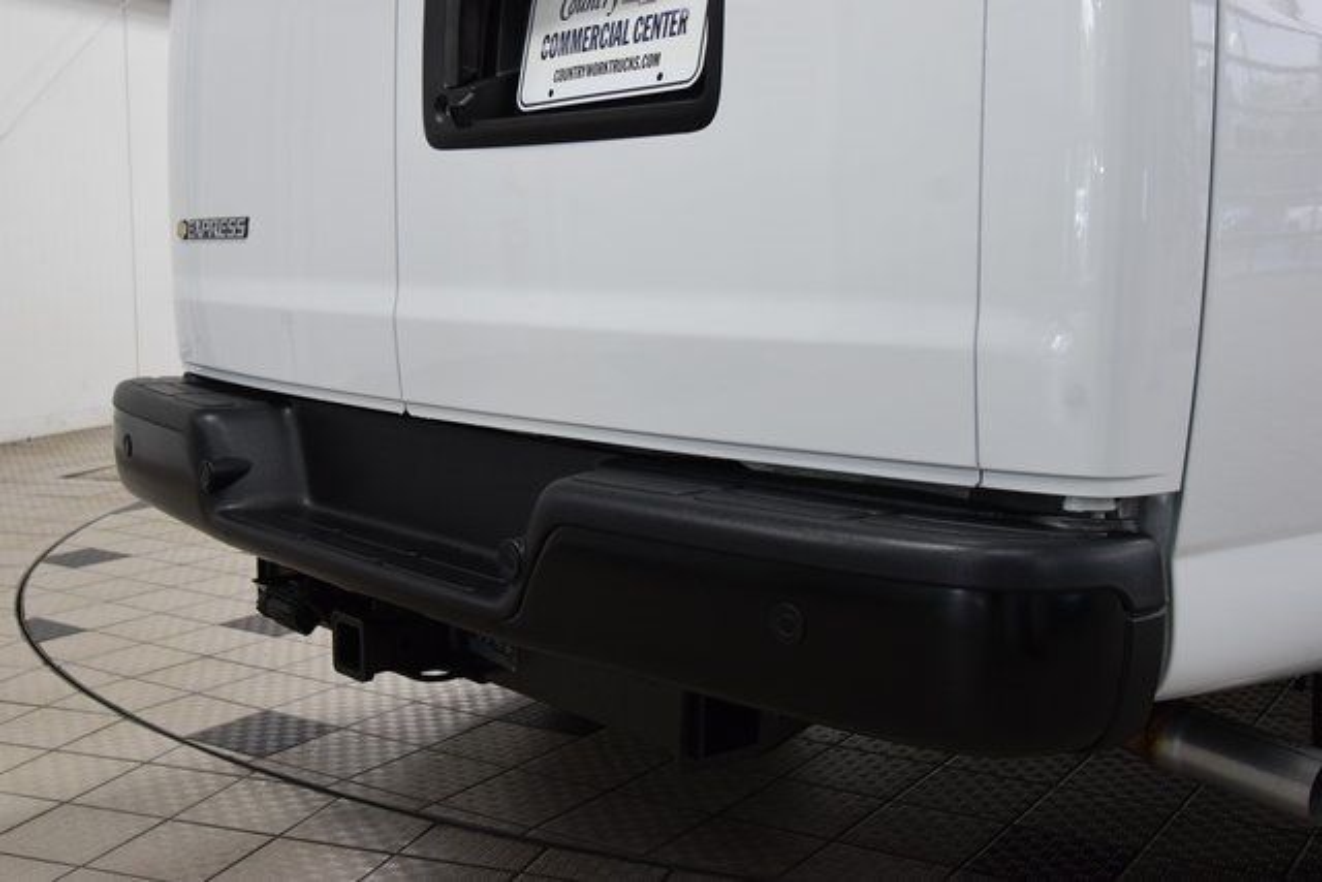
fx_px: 1598
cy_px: 441
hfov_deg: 45.0
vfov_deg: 30.9
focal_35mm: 44
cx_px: 661
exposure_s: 1/60
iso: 1600
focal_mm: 29
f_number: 7.1
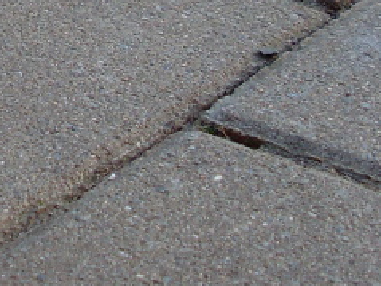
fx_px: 1793
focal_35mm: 163
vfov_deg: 8.7
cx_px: -182
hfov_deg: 11.6
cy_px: -224
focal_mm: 6.3
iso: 80
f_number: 3
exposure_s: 1/180
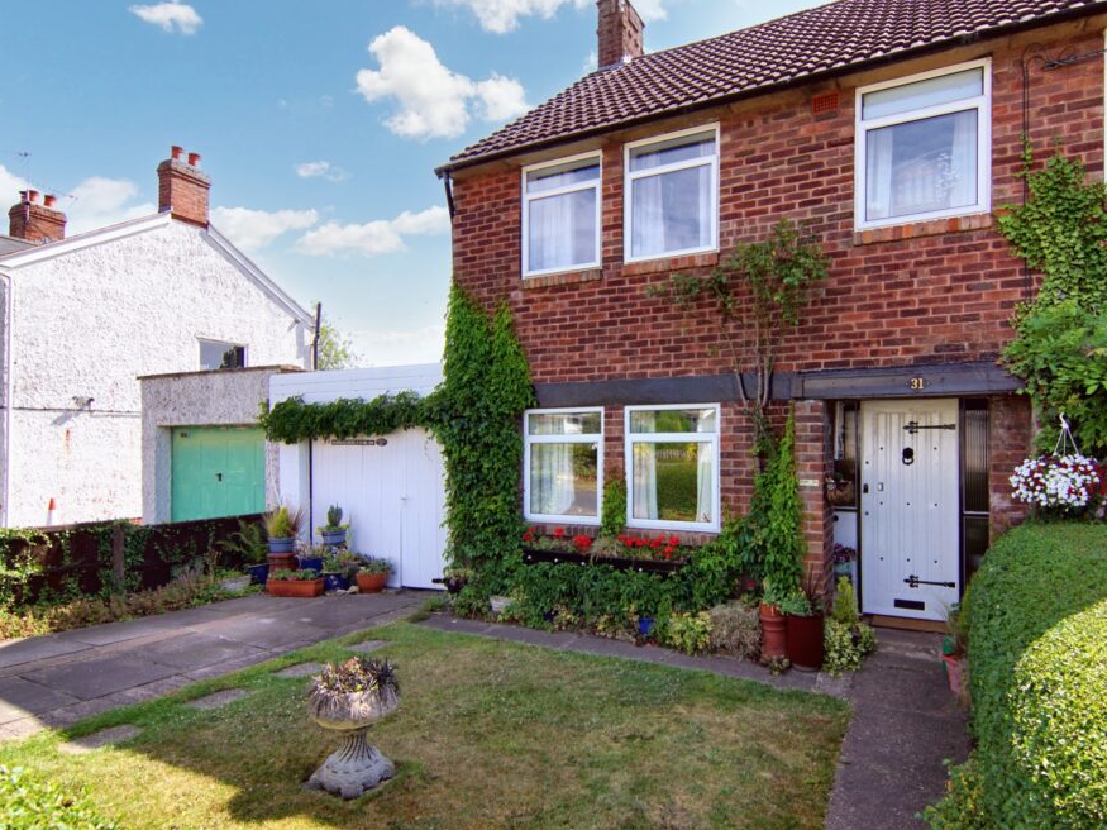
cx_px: 640
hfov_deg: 85.4
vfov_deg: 69.9
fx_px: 594
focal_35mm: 19
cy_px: 426
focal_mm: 11
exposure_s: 1/80
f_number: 10
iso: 100
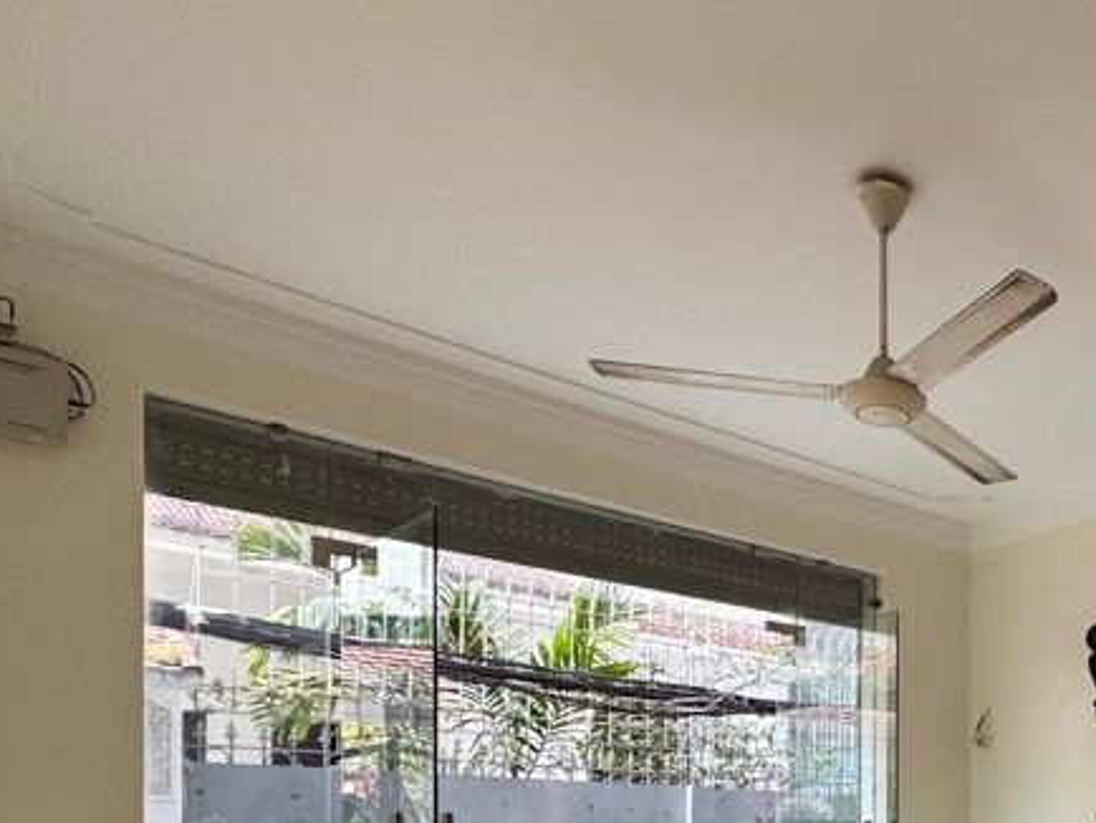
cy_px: 848
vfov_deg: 37.7
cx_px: 1139
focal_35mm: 33
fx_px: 1045
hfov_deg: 45.1
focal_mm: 2.22
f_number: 2.2
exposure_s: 1/99
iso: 100
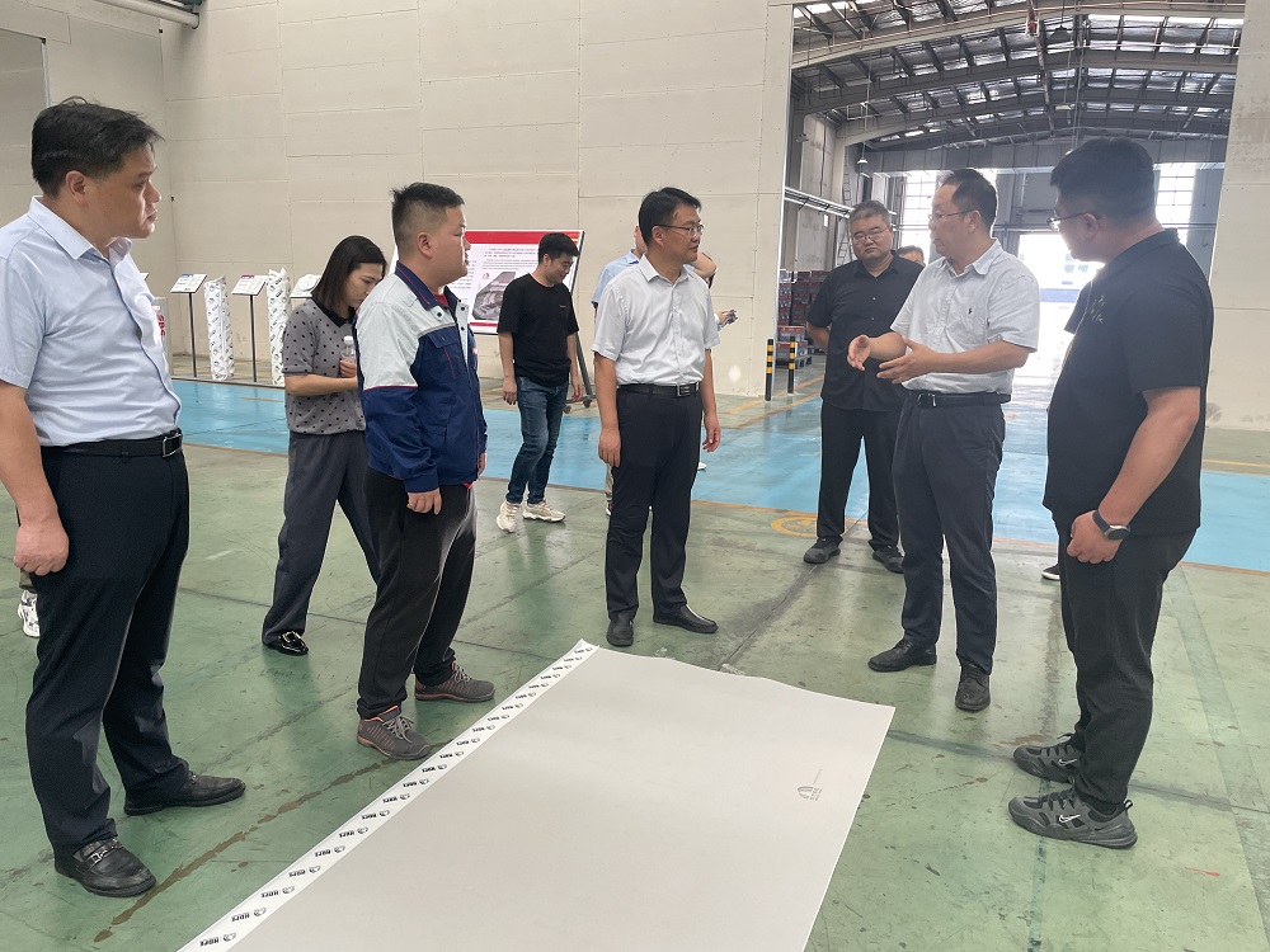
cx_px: 635
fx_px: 954
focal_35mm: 26
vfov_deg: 53.1
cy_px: 476
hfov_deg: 67.3
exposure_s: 1/121
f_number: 1.6
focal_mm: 4.2
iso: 125
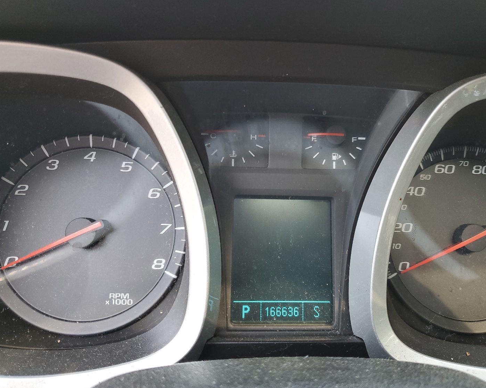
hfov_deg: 60.2
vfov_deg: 50.0
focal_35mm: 29
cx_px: 275
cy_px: 202
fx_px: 417
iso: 76
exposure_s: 1/100
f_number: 1.5
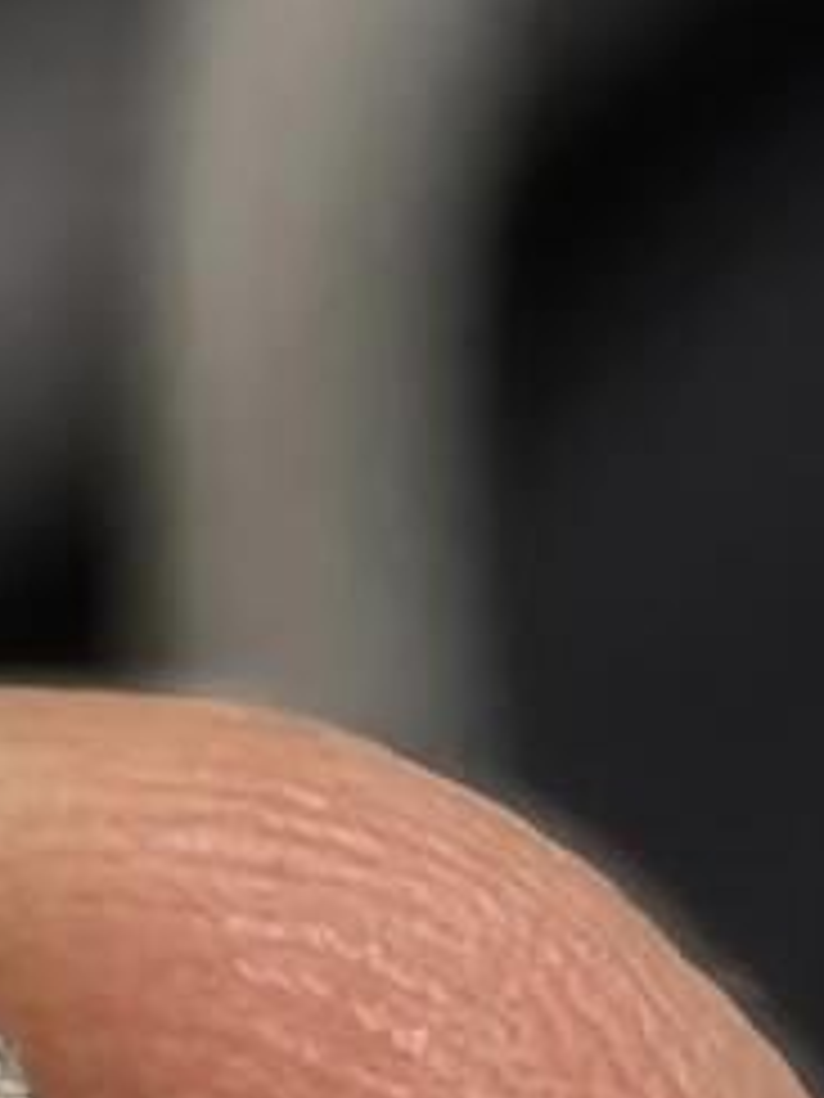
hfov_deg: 3.6
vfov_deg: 4.9
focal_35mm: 398
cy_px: 1876
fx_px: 12632
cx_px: -2152
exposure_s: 1/100
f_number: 2
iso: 160
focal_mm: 6.98
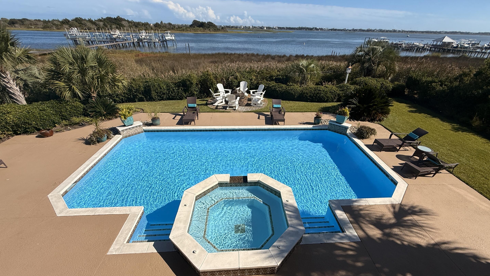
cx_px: 256
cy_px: 165
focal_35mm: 16
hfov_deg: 99.3
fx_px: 208
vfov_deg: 66.5
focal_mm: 2.22
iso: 50
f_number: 2.2
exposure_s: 1/4762
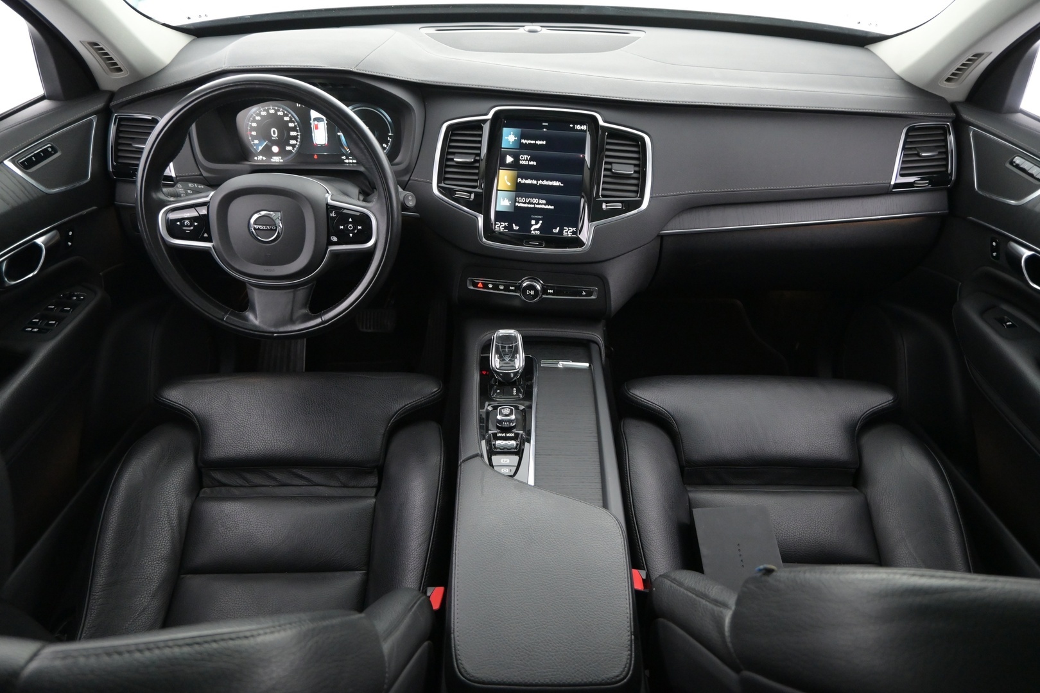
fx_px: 693
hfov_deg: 73.7
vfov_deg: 53.1
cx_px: 520
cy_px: 346
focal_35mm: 24
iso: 2500
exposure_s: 1/25
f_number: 3.5
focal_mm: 16
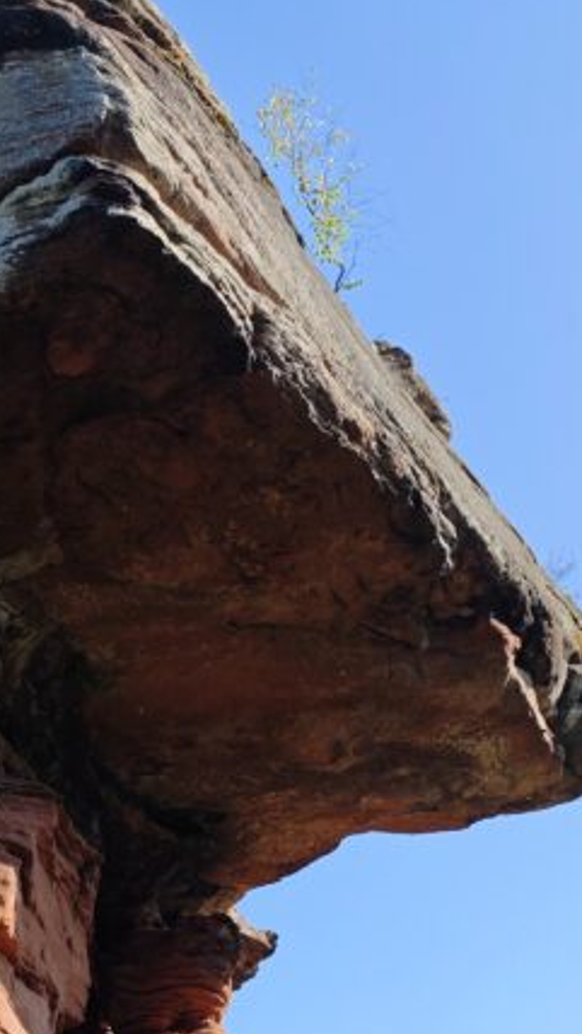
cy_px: 872
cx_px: -53
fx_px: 1645
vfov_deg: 33.5
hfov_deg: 19.3
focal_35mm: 60
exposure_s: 1/810
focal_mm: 8.72
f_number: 2
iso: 50
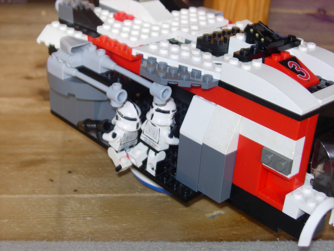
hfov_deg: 31.7
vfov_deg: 24.0
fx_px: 589
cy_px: 126
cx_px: 167
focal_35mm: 61
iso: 79
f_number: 3.5
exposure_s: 1/4.8
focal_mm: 12.7
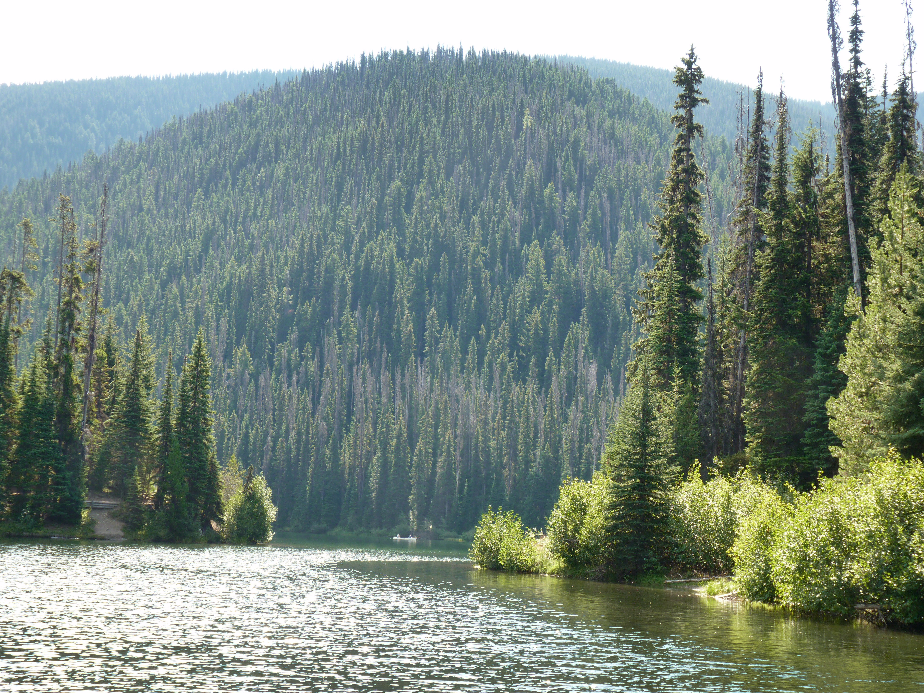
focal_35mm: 61
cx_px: 462
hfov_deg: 31.7
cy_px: 346
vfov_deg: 24.0
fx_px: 1628
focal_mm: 10.8
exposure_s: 1/125
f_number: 4
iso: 80
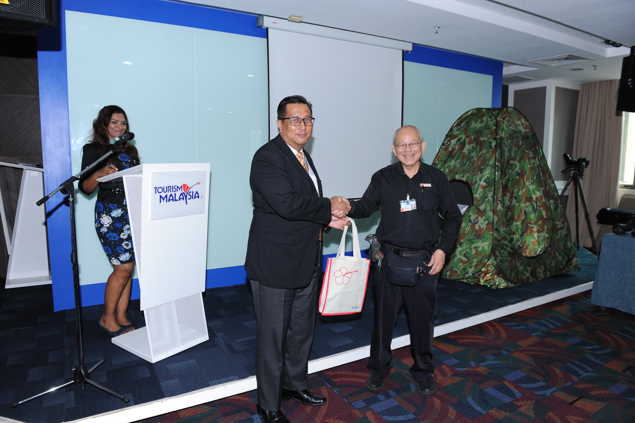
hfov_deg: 73.8
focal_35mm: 24
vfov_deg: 53.1
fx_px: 423
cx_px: 318
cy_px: 212
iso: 800
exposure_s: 1/125
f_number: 5.6
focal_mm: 24
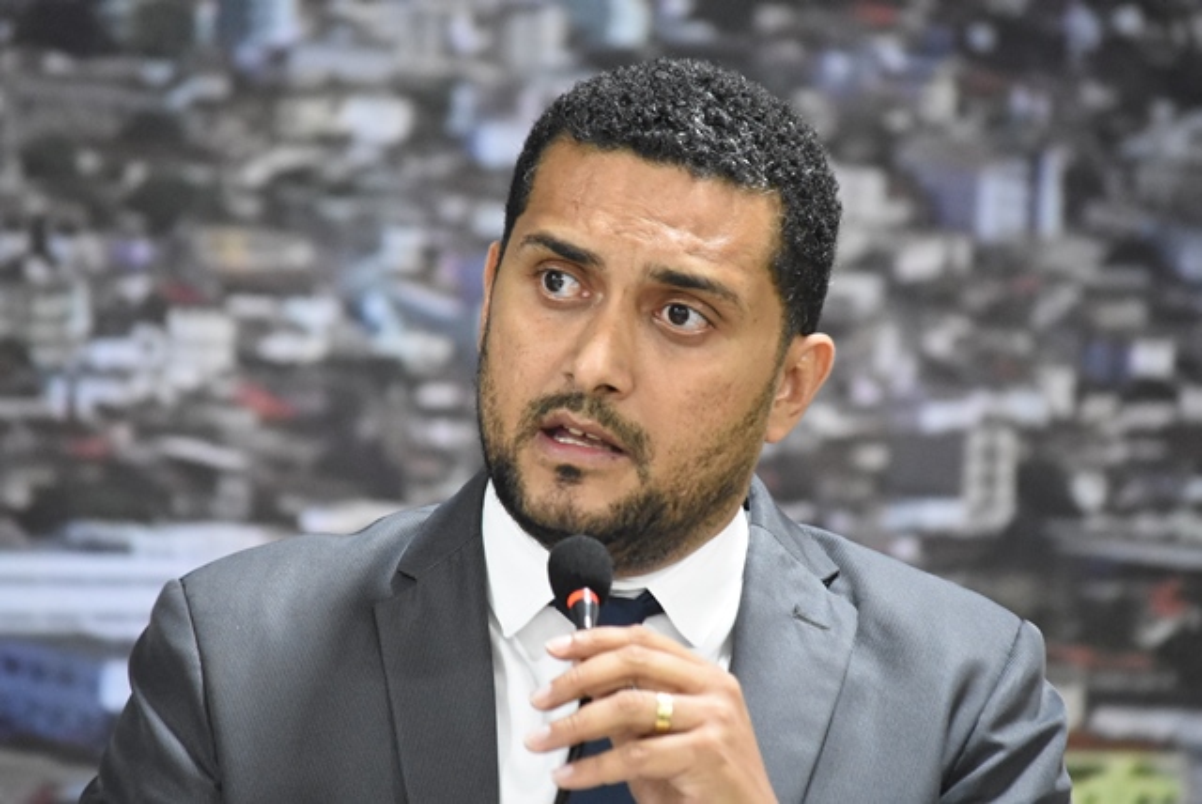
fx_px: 11028
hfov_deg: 6.2
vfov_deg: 4.2
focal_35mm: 330
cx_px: 601
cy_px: 402
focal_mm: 220
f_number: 5.3
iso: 6400
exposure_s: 1/50
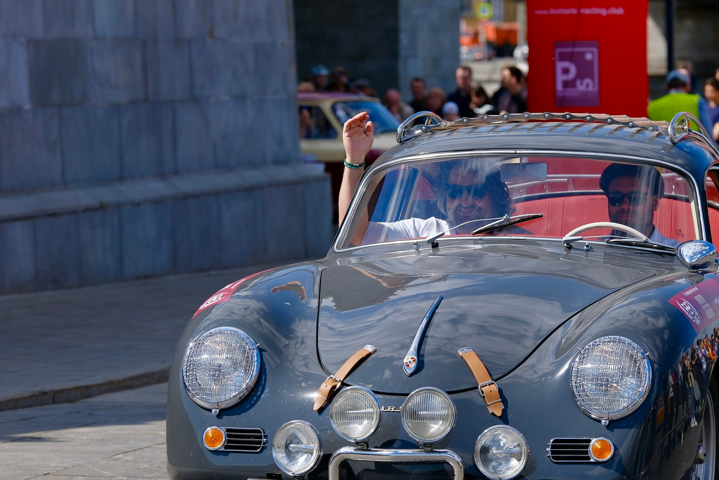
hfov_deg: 13.8
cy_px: 282
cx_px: 460
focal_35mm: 149
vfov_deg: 9.2
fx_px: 2976
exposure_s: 1/3000
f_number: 3.2
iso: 160
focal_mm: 75
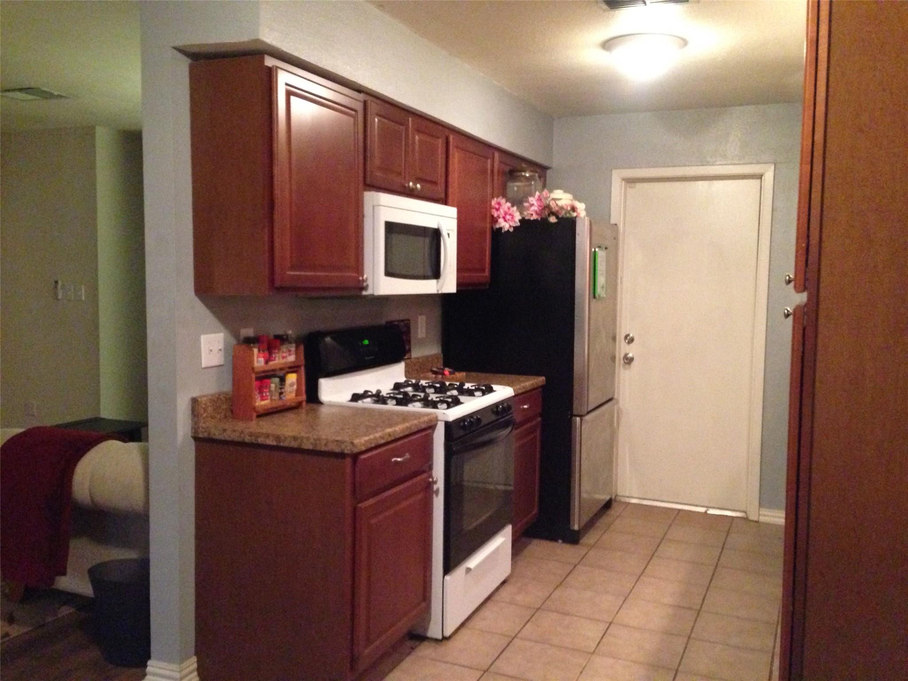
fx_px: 866
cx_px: 454
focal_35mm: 33
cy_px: 340
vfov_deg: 42.9
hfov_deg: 55.4
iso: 800
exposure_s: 1/15
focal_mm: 4.12
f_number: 2.4
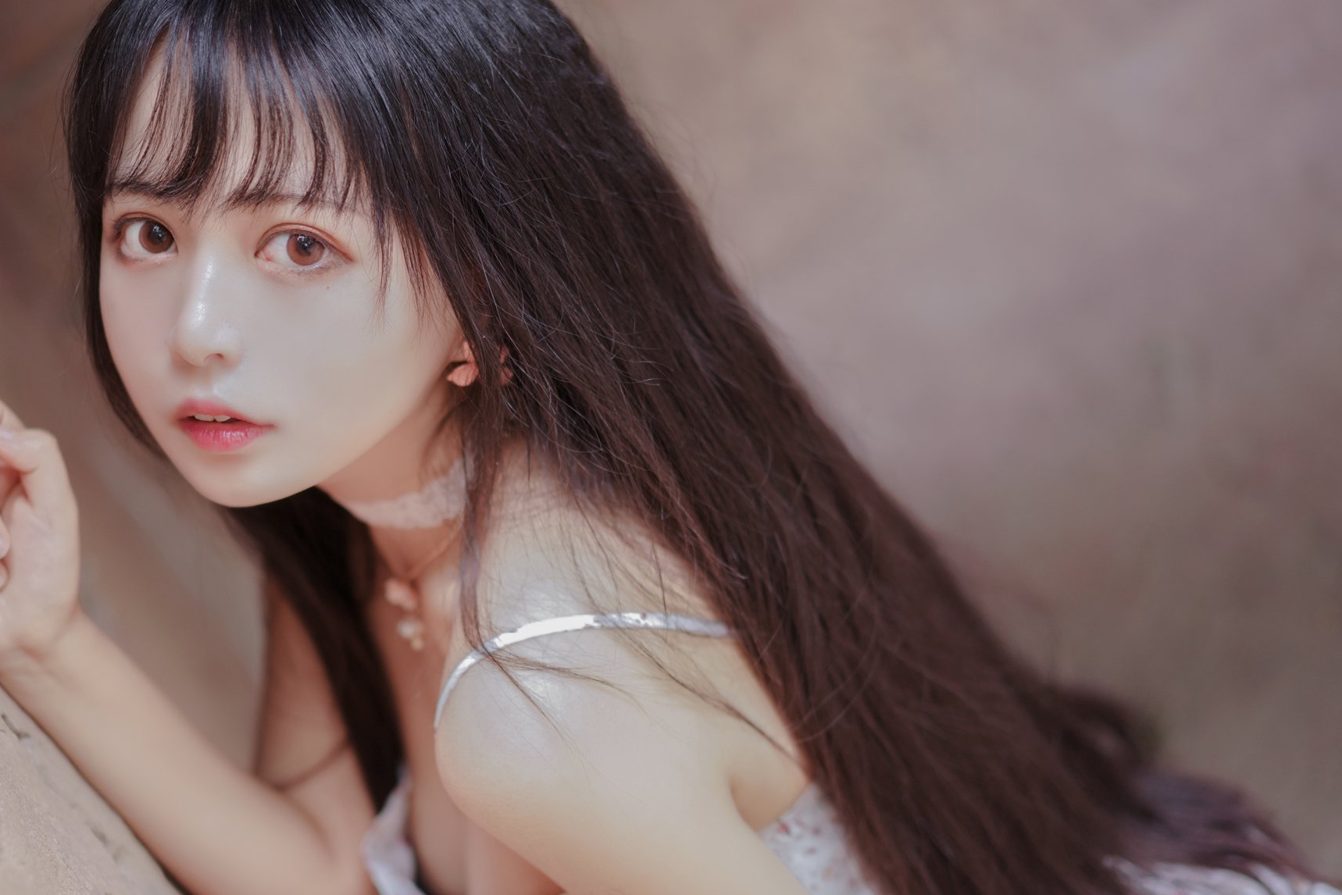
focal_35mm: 72
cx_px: 523
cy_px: 564
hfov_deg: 28.0
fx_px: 2684
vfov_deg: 18.9
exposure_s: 1/200
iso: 400
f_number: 1.8
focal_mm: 55
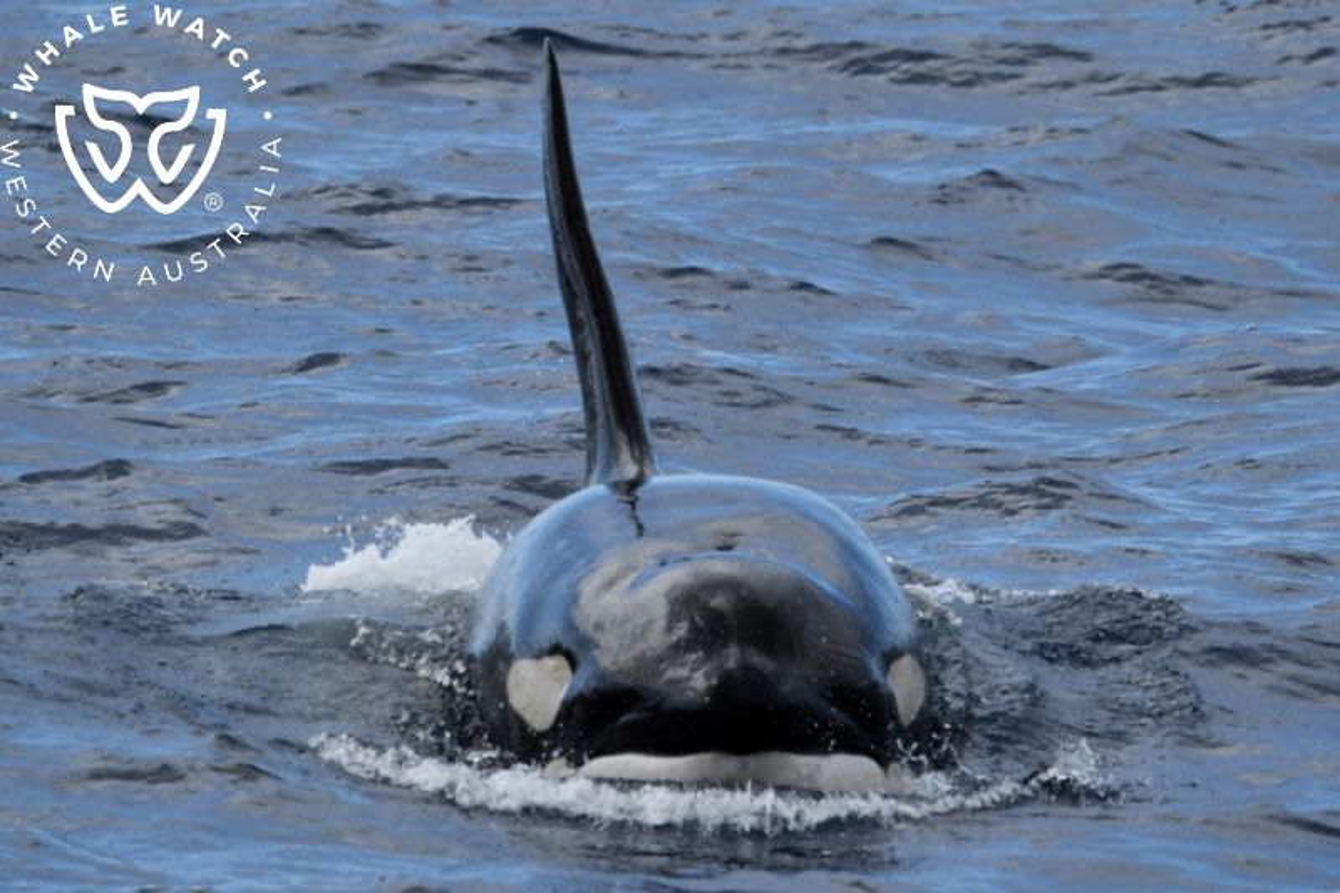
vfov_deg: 3.6
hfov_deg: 5.4
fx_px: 14141
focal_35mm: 380
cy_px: 446
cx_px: 670
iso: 900
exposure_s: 1/8000
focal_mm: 380
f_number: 6
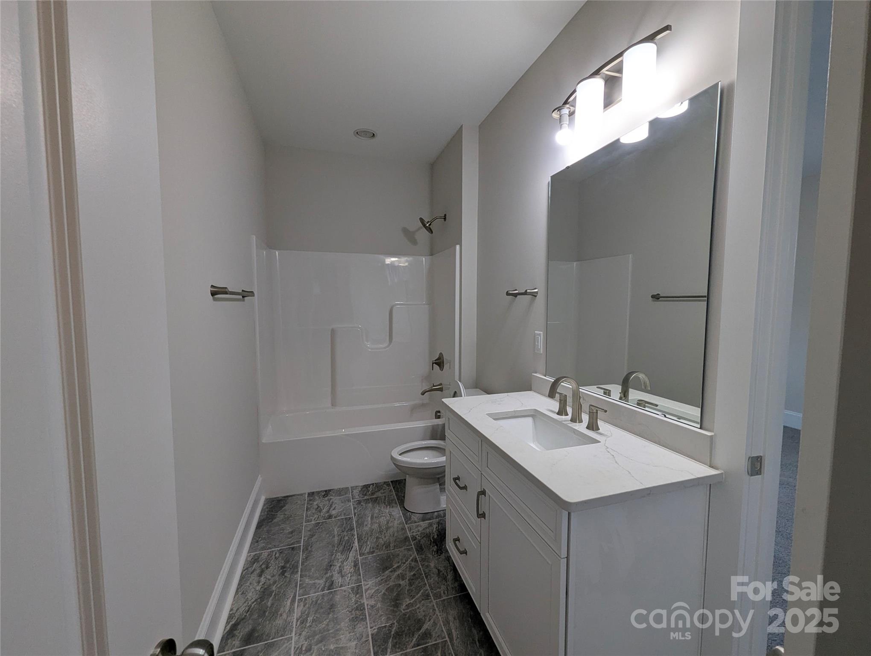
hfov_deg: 106.1
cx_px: 436
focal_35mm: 13
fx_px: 328
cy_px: 328
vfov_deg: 90.1
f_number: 2.2
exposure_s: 1/60
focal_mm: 1.95
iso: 45
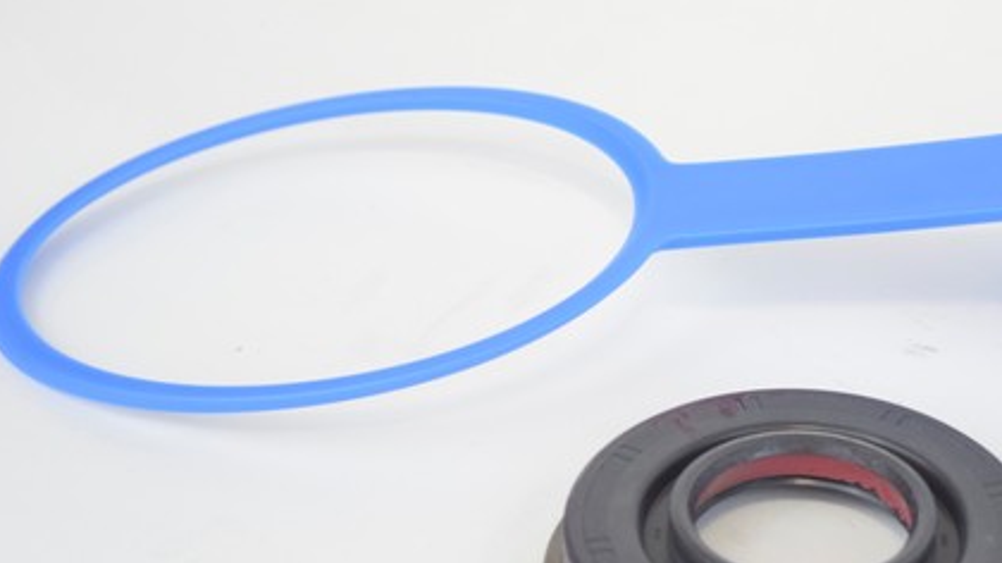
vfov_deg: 10.5
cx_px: 699
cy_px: 314
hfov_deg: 18.6
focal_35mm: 115
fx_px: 3055
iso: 1400
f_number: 5.3
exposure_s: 1/60
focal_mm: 48
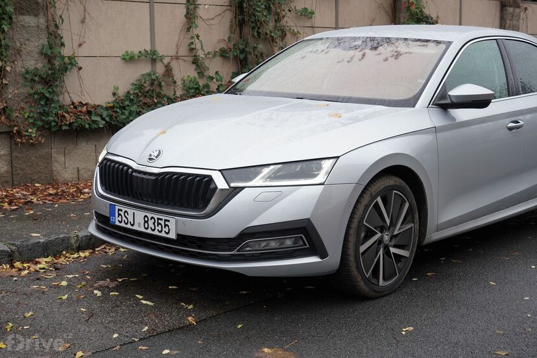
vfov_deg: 26.0
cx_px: 268
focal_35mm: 52
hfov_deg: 38.2
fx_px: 776
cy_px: 179
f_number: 7.1
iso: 1000
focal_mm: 52
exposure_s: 1/250
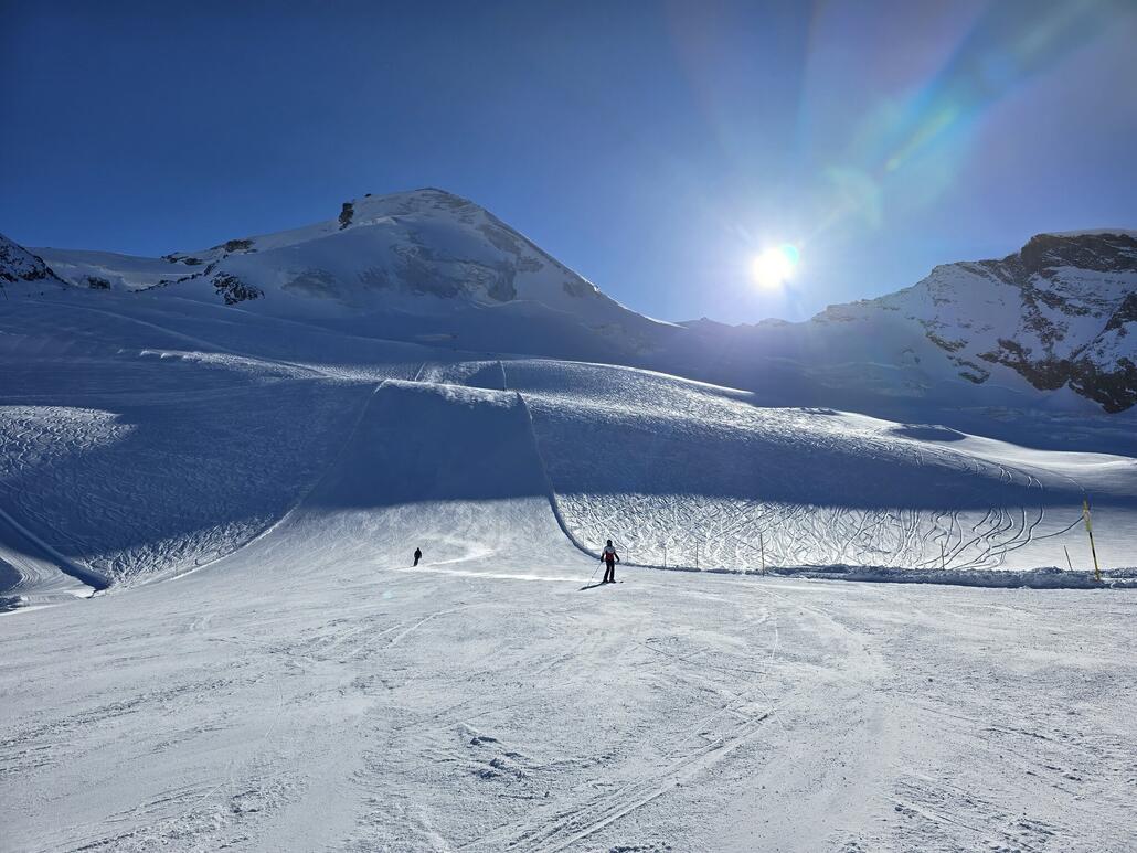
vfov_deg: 58.9
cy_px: 426
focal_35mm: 23
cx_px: 568
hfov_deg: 73.9
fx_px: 756
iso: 12
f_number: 1.7
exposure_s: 1/1957
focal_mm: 6.3
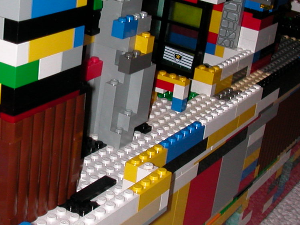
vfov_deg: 18.7
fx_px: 685
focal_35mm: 79
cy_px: 116
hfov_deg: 24.5
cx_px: 87
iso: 100
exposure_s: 1/59.9
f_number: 4.5
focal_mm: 5.6
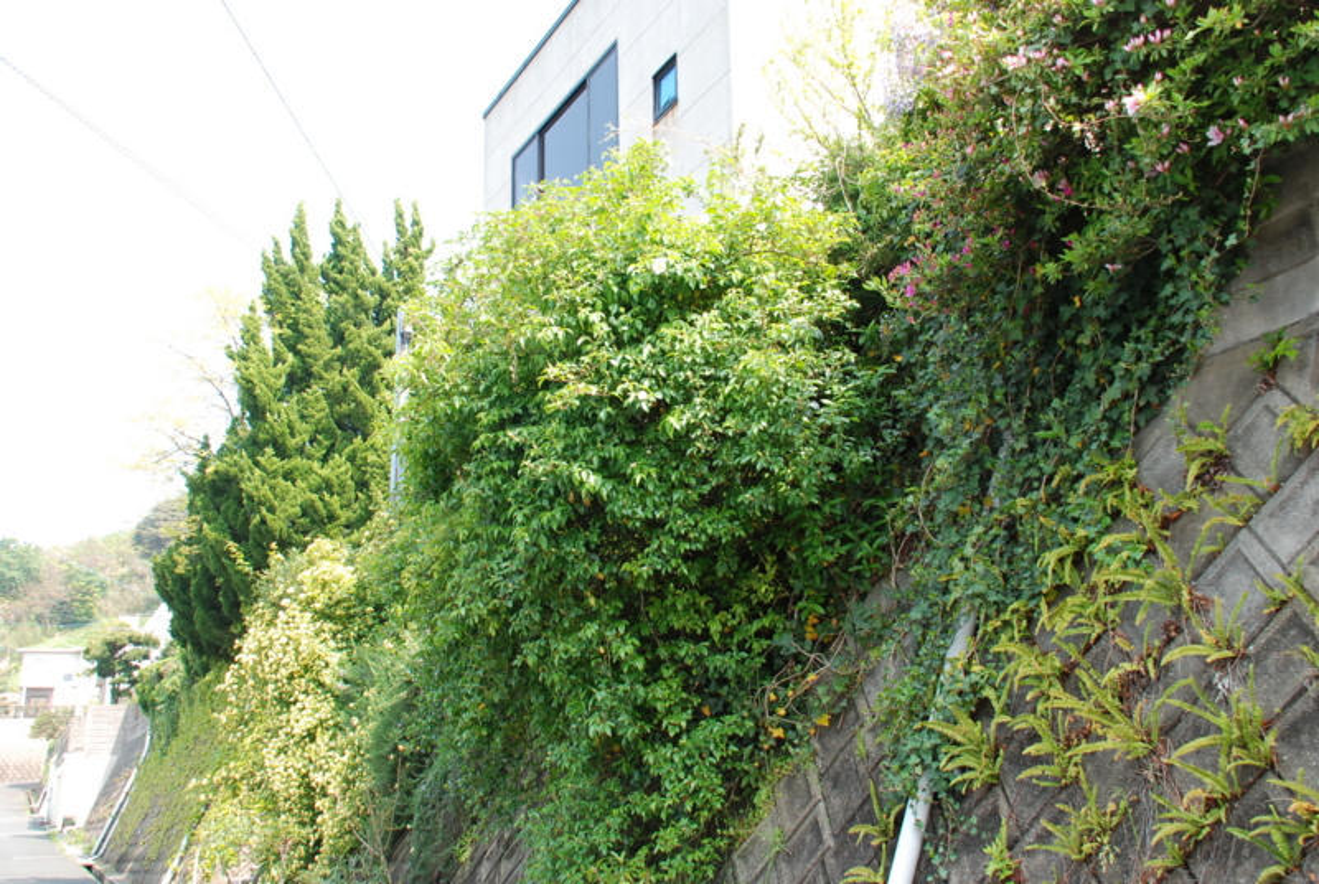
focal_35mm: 39
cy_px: 442
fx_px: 1431
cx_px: 660
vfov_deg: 34.3
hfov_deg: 49.5
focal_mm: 26
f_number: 8
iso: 800
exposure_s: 1/250
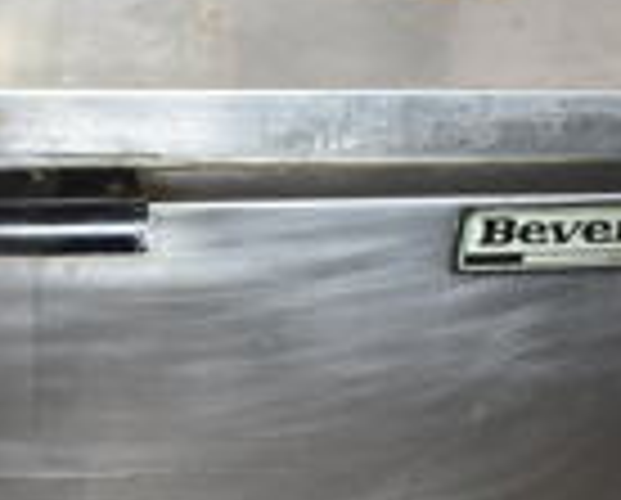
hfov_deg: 16.0
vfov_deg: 13.8
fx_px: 2063
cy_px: 347
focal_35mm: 112
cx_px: -256
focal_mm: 18
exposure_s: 1/30
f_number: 3.5
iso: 400
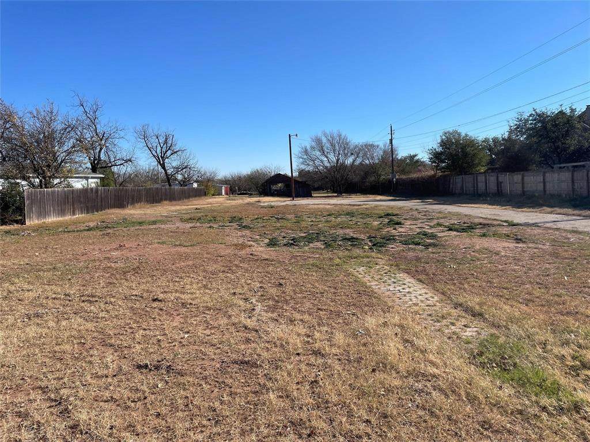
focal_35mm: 26
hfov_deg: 67.3
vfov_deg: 53.1
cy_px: 221
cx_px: 295
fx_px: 443
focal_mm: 4.2
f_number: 1.6
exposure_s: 1/5556
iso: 50
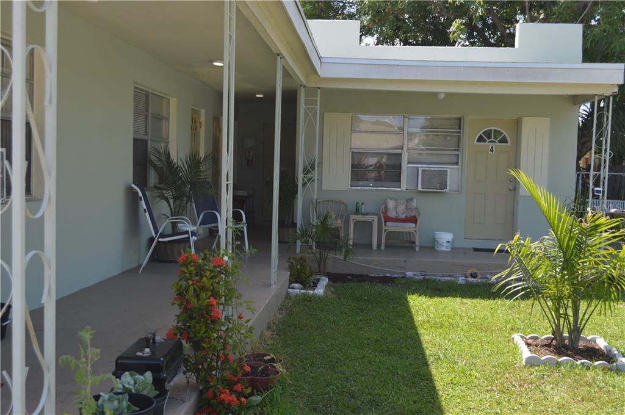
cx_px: 312
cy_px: 208
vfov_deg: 31.8
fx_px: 728
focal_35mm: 42
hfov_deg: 46.5
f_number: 5.6
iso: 100
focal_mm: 28
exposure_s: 1/125
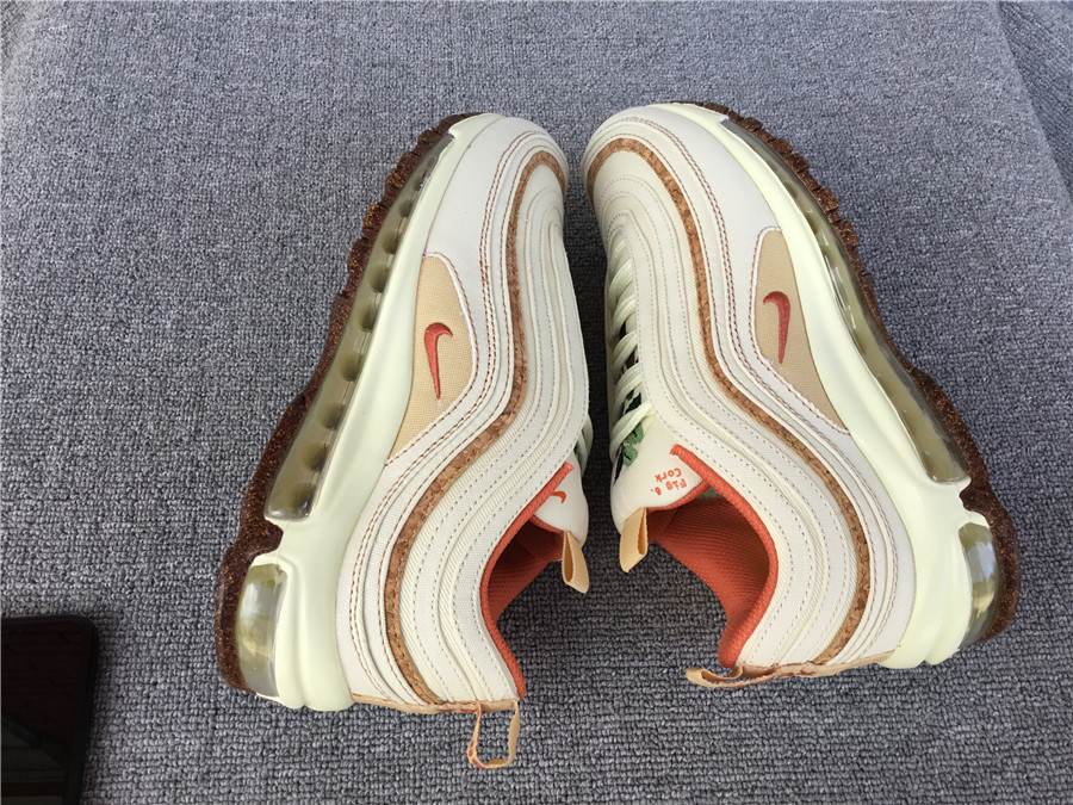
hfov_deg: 58.4
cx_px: 536
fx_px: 961
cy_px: 402
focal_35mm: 31
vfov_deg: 45.4
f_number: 2.4
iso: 25
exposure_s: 1/191
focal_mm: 3.3
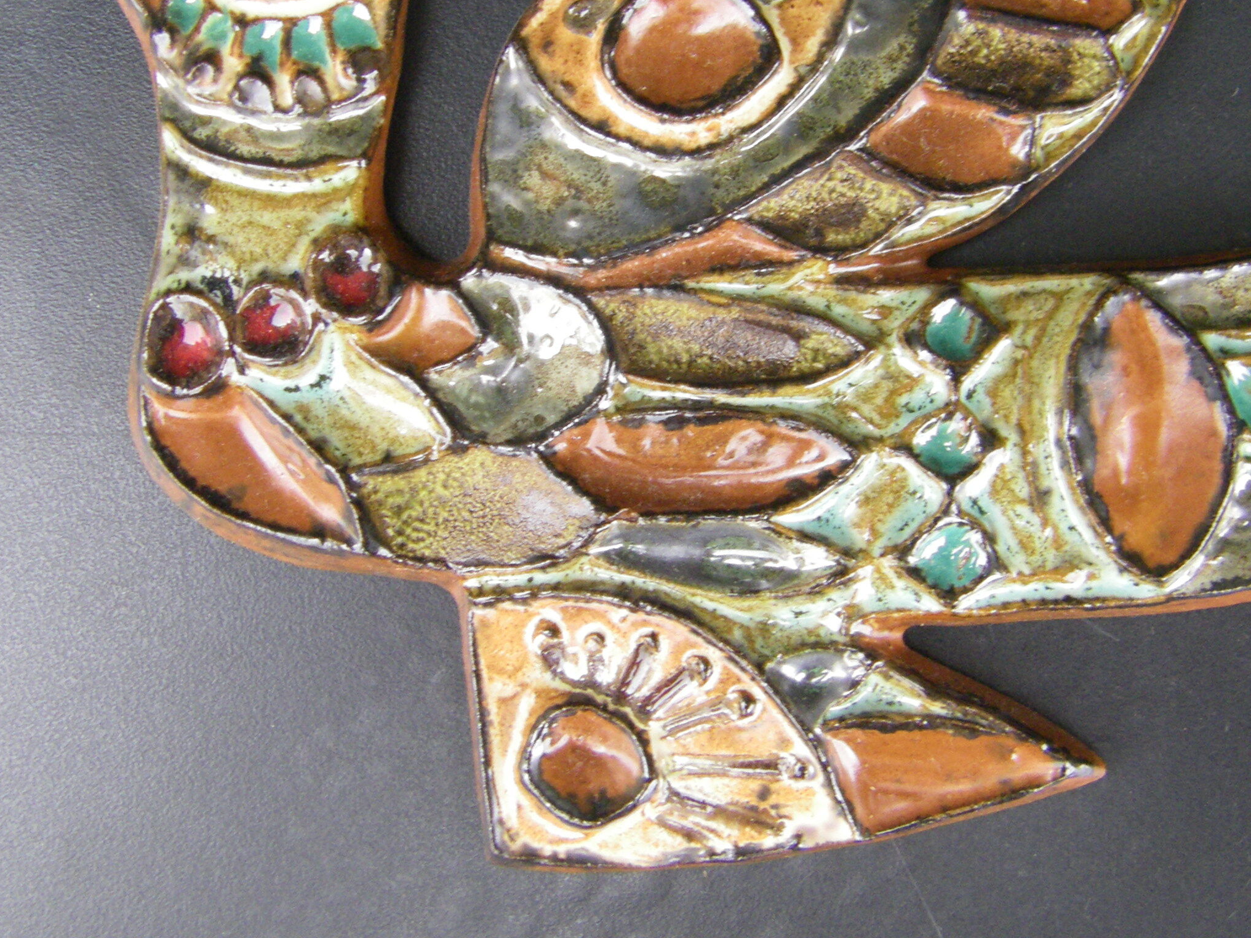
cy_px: 352
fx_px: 2205
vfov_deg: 24.0
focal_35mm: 61
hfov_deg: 31.6
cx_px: 703
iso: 250
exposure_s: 1/50
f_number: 3.5
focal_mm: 6.3
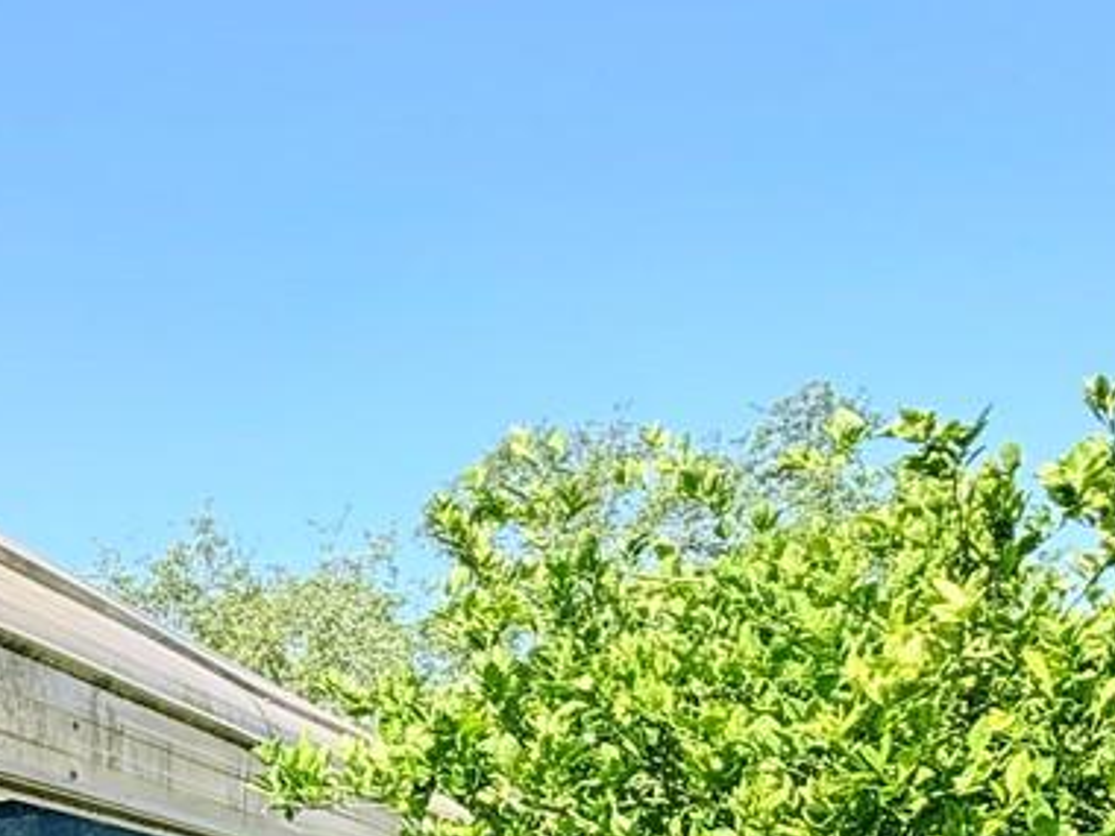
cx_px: -255
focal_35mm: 59
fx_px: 1900
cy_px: 842
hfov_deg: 28.1
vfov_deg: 23.7
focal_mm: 2.22
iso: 40
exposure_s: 1/770
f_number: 2.2
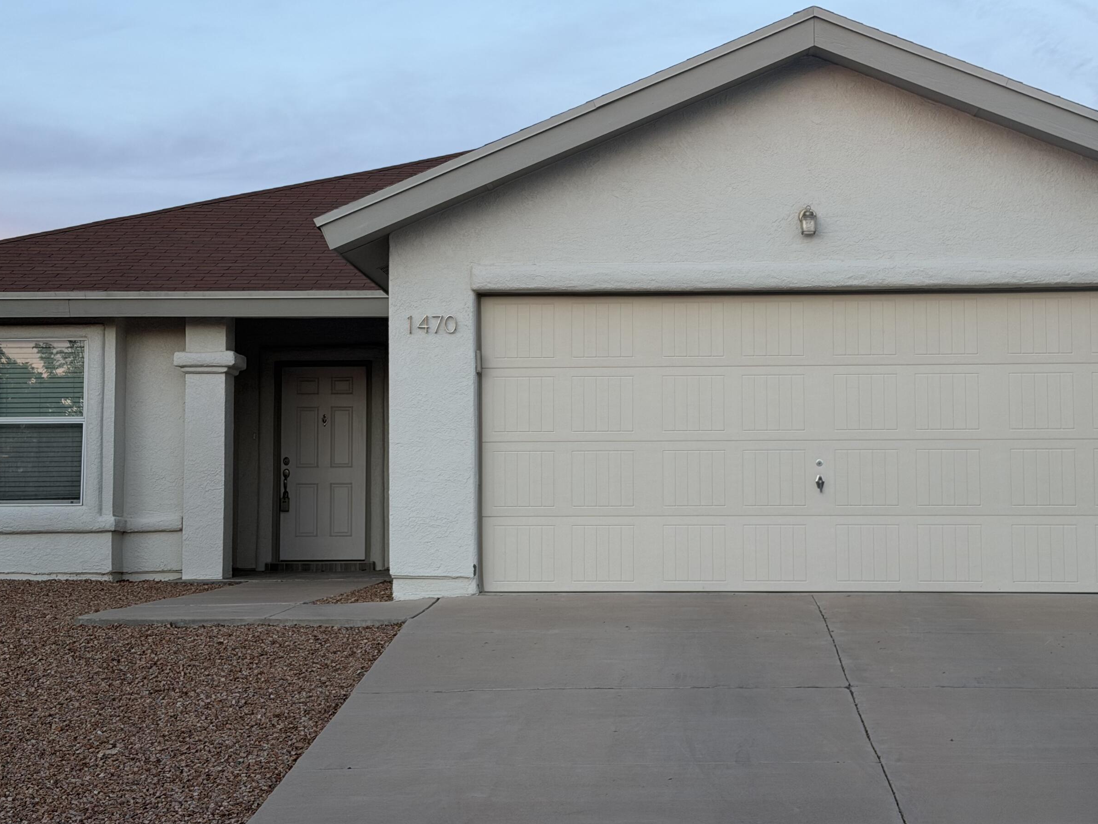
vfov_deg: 24.4
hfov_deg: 32.2
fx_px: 1903
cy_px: 375
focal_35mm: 60
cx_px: 586
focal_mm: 6.76
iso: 100
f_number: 1.78
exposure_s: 1/120
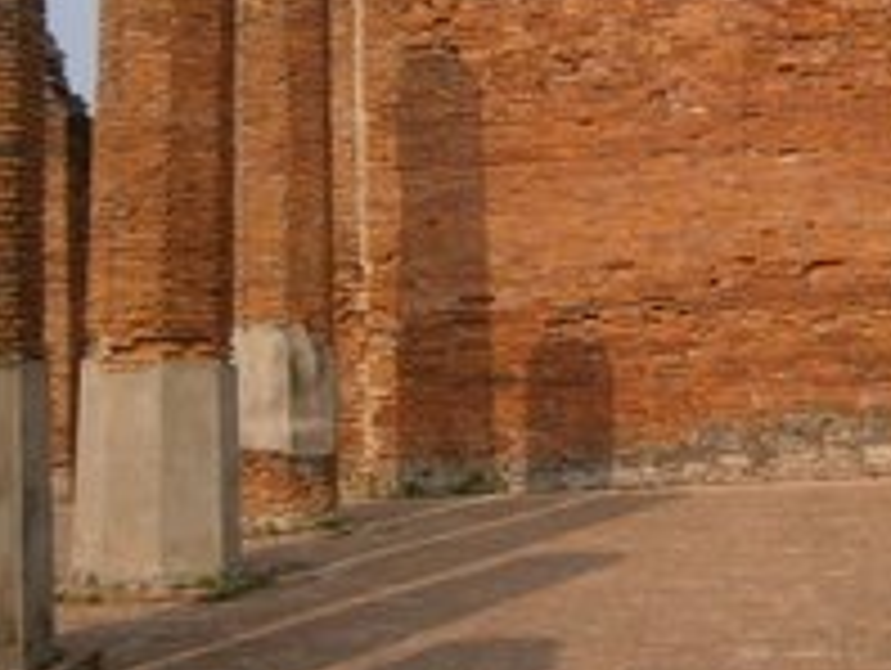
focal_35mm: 63
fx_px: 1624
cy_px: 175
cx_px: 711
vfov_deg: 23.1
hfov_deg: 30.0
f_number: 2.8
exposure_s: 1/1600
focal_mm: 4.7
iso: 80
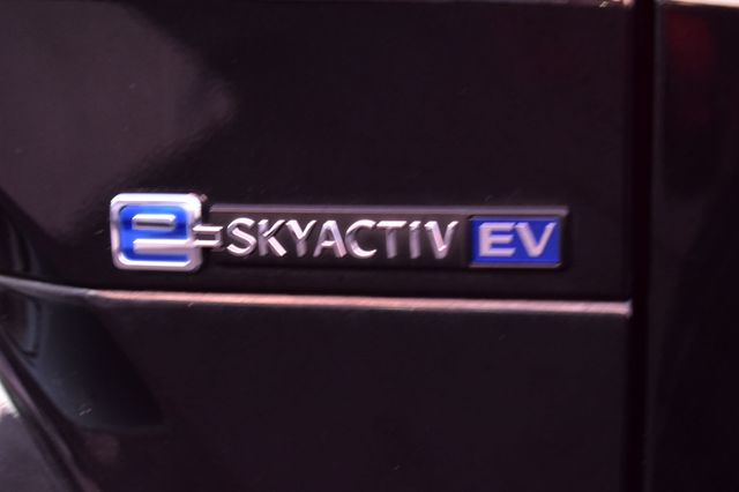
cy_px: 246
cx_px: 370
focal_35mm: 82
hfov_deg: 24.6
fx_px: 1693
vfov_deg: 16.5
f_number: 5.6
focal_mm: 55
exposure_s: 1/8
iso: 1600
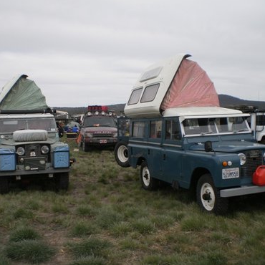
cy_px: 132
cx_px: 120
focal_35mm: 43
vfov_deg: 39.2
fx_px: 372
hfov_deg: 39.1
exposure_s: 1/500
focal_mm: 6.3
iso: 100
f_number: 4.6
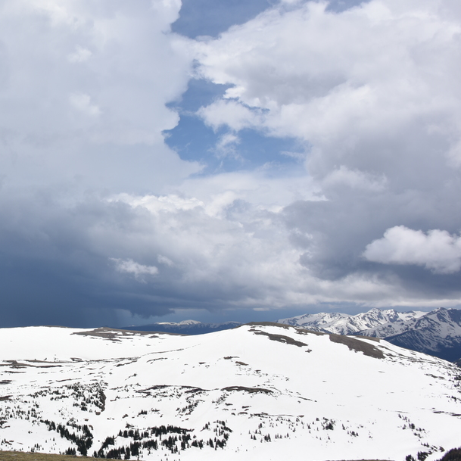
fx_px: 753
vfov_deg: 34.0
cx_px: 4
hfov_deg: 31.5
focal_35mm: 50
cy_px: 202
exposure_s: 1/400
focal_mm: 28
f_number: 10
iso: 100
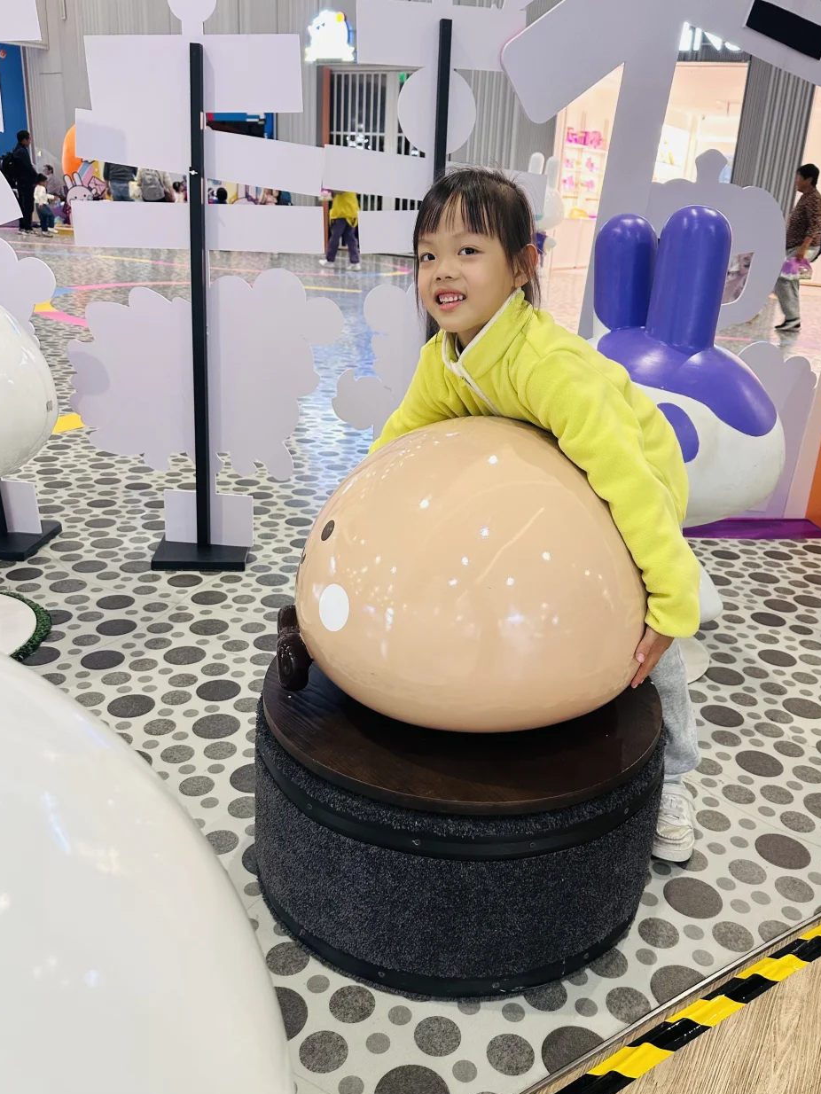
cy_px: 539
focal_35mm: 28
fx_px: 885
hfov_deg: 49.7
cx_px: 457
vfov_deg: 63.4
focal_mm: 6.86
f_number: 1.78
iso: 160
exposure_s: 1/50
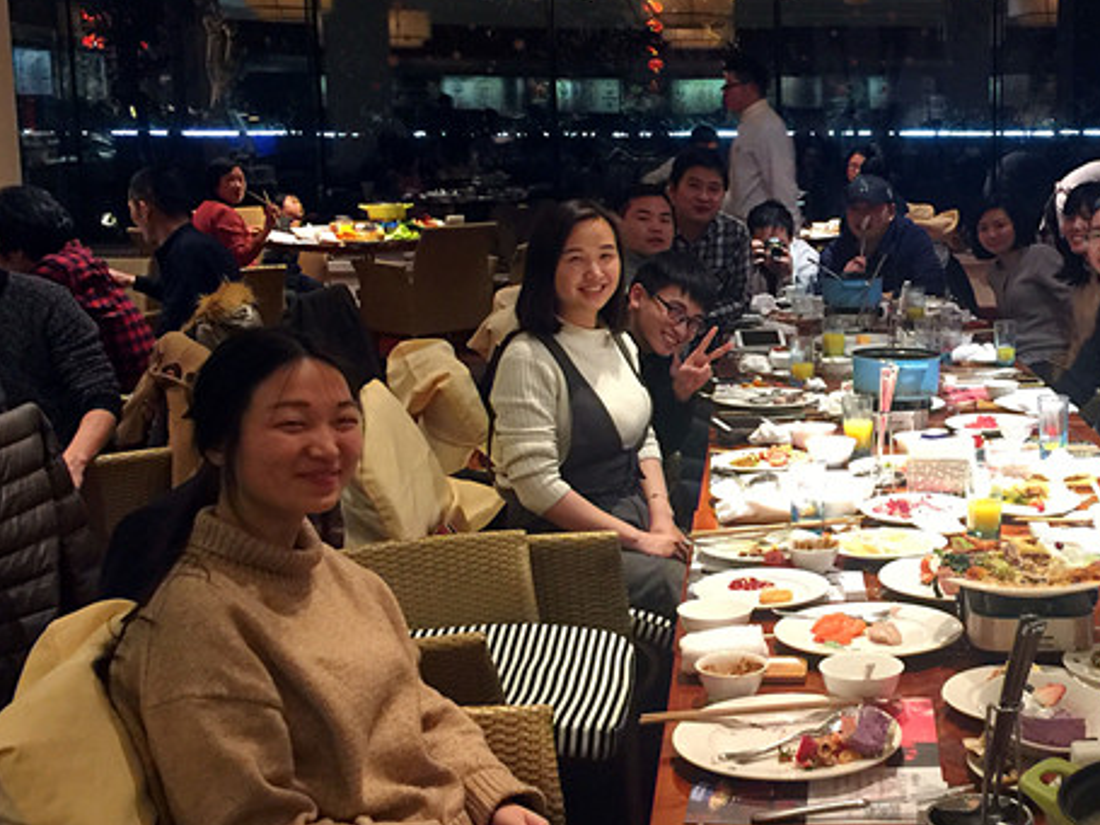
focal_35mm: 51
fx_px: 1620
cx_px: 902
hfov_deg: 36.1
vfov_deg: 28.5
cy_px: 360
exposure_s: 1/10
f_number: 2.2
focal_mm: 4.15
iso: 100
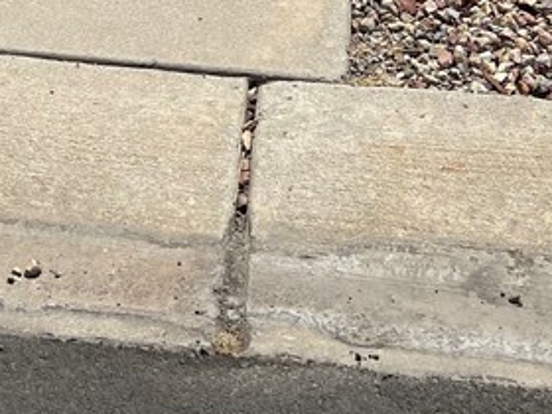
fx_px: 1515
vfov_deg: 13.0
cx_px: 158
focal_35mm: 95
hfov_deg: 20.5
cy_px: -479
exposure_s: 1/6897
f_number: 1.6
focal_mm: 5.1
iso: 50
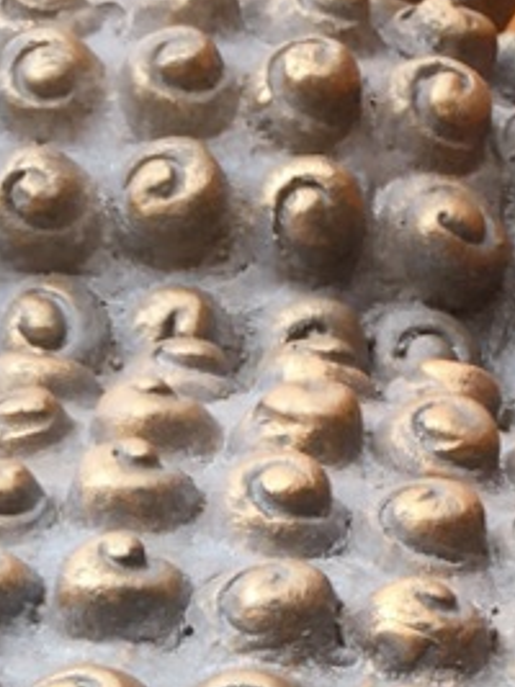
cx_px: 260
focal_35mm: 174
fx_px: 3454
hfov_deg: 8.5
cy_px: 1317
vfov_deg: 10.5
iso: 25
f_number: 2.2
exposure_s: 1/680
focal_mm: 4.15
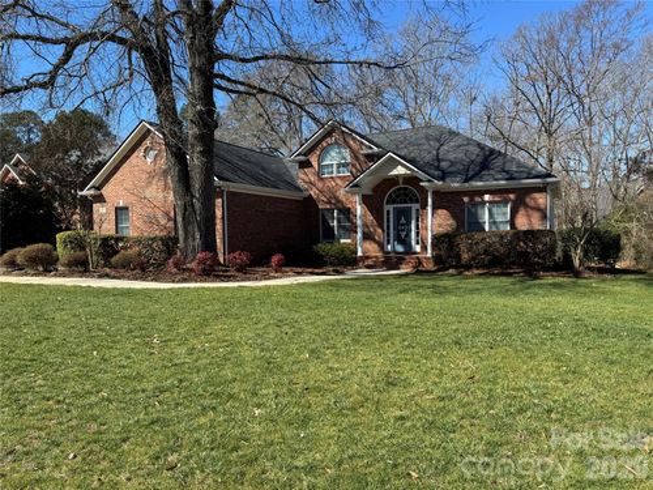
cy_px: 245
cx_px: 326
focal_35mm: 24
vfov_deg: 56.8
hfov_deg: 71.6
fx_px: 453
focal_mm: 6.76
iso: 80
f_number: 1.78
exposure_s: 1/2415
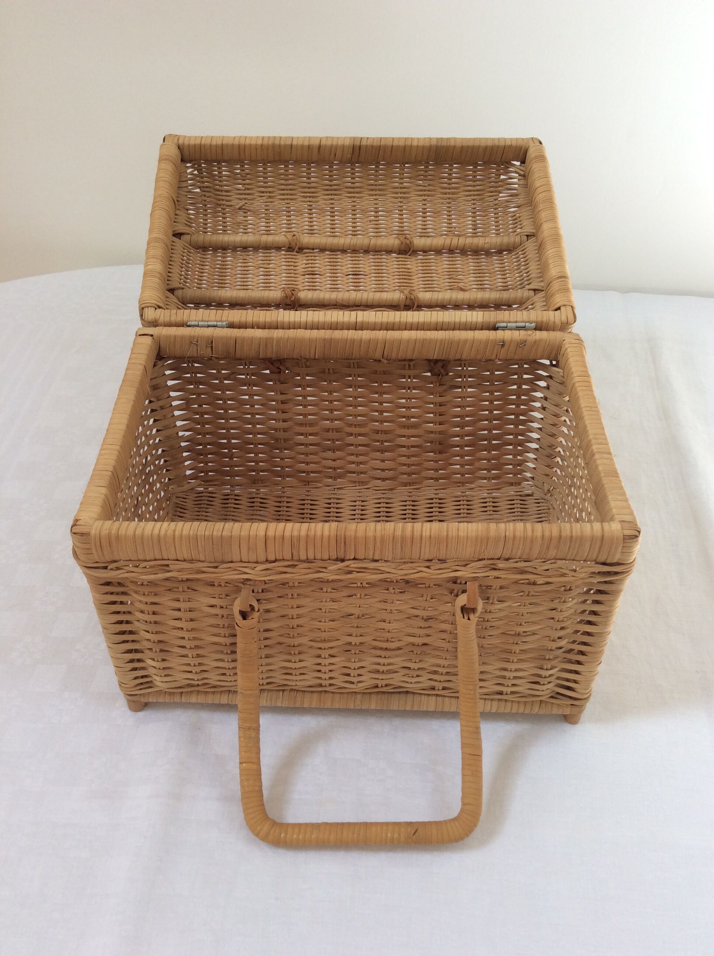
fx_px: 882
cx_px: 357
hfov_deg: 44.1
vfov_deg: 56.9
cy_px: 478
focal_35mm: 32
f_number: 2.4
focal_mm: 3.3
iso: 32
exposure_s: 1/126
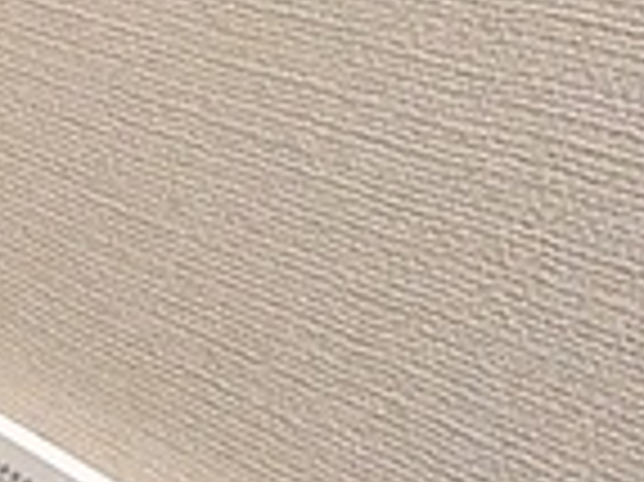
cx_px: -1110
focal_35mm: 94
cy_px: 577
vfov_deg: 15.2
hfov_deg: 12.7
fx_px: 1747
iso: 592
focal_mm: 1.83
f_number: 2.2
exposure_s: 1/60
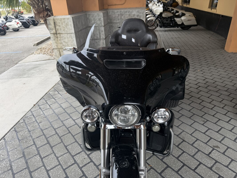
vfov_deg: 56.8
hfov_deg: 71.6
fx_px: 164
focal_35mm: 24
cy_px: 89
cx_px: 118
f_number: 1.78
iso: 80
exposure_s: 1/453
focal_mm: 6.76
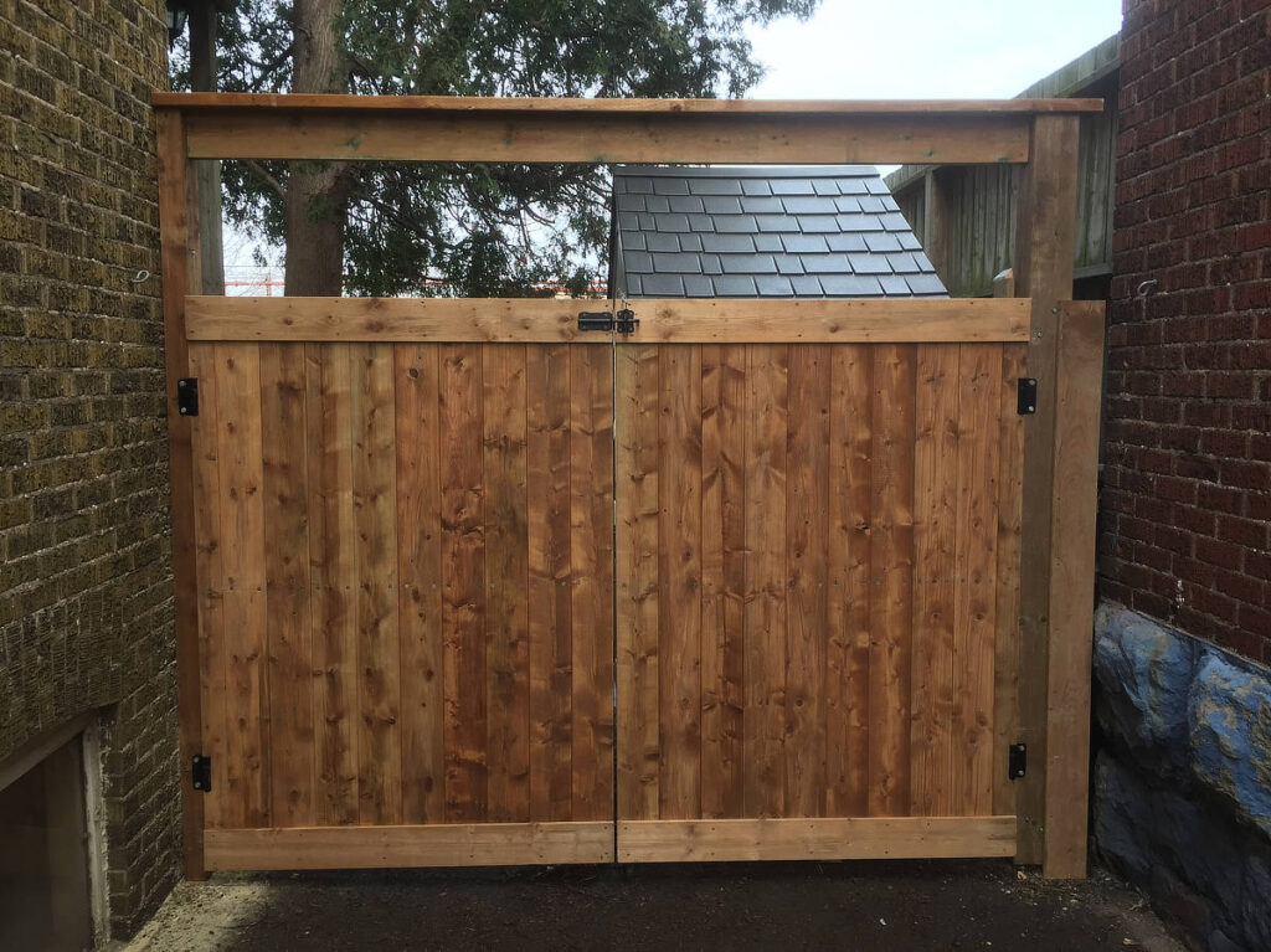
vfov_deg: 48.2
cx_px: 636
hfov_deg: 61.7
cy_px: 476
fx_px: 1064
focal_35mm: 29
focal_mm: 4.15
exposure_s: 1/60
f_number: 2.2
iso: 40
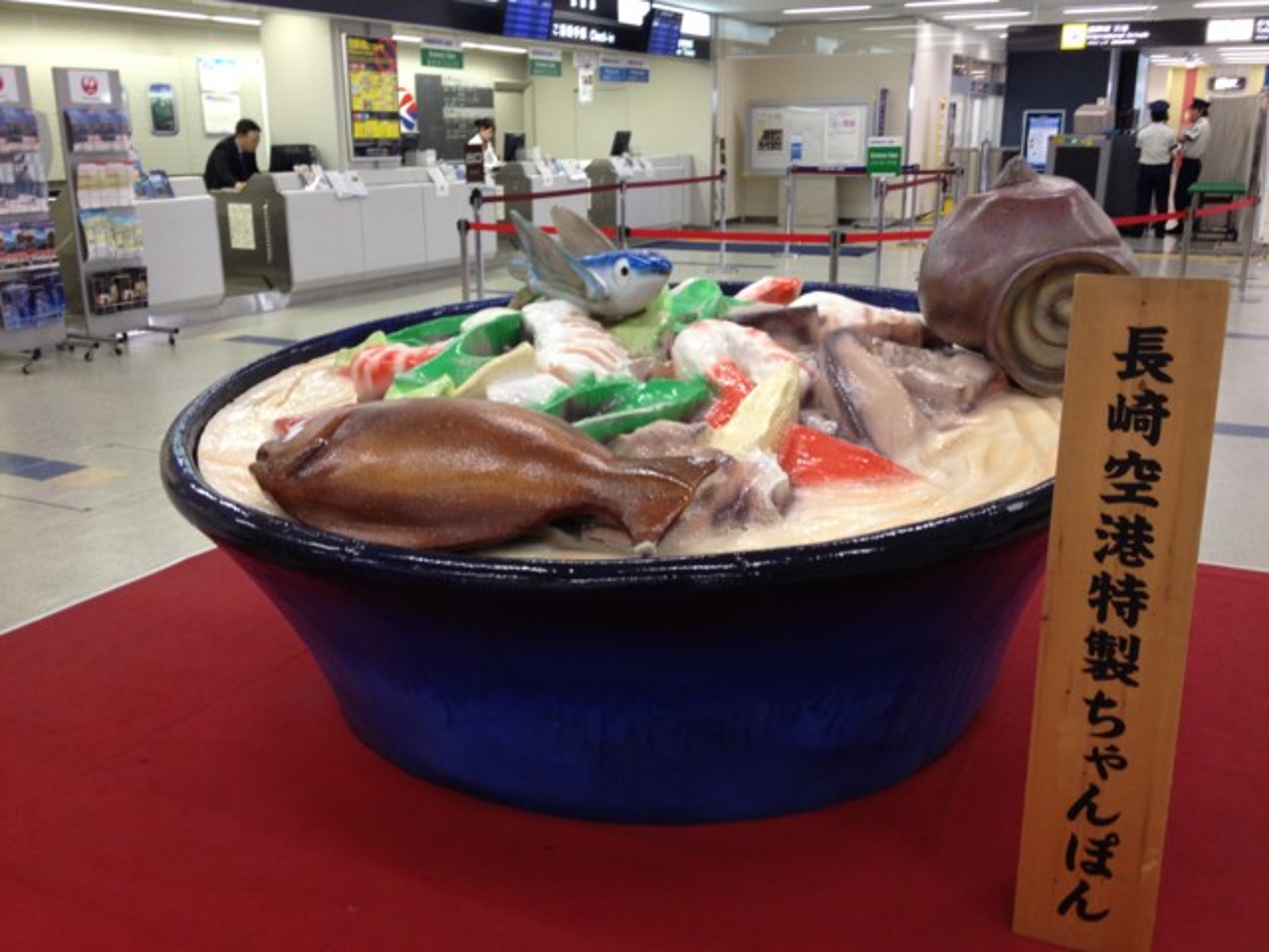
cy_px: 476
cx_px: 634
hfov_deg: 52.6
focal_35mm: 35
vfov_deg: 40.7
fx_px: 1283
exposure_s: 1/20
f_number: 2.4
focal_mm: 4.28
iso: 100
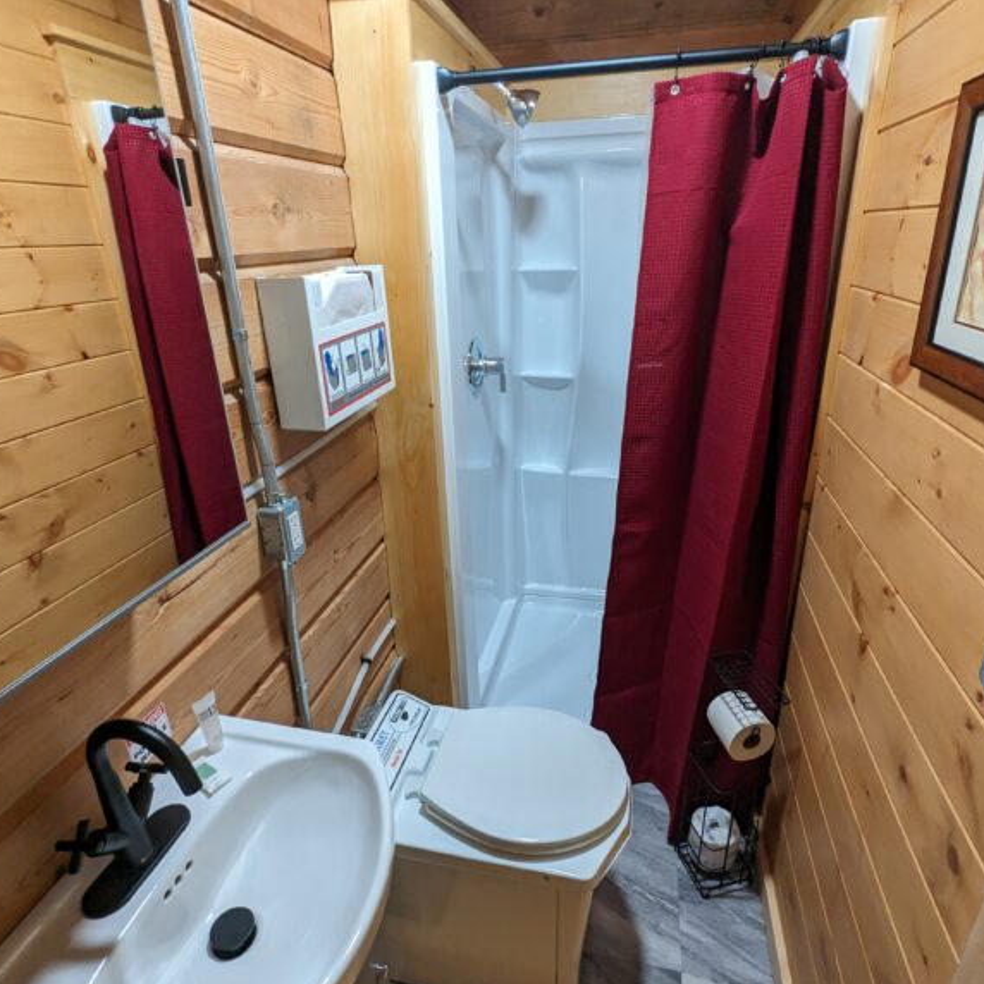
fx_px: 611
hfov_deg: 77.7
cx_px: 497
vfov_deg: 77.7
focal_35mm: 19
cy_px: 495
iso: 356
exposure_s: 1/63.9
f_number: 2.2
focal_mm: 2.35
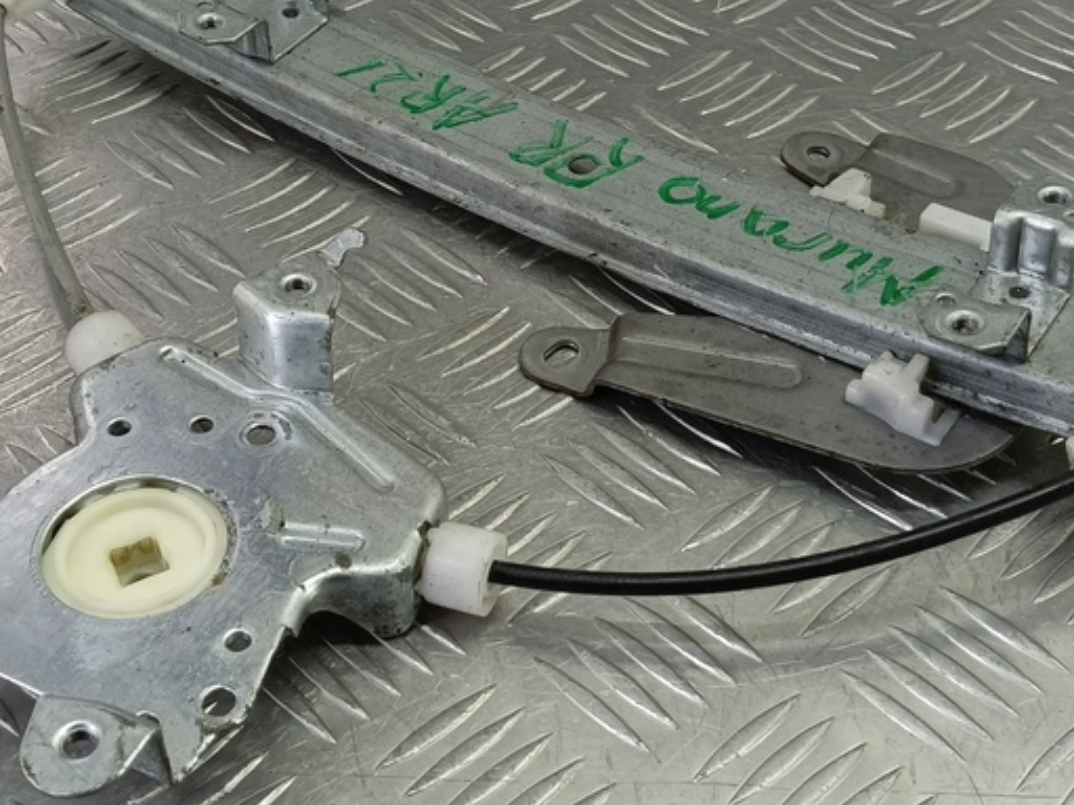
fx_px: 1427
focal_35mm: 46
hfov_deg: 41.2
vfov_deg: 31.5
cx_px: 516
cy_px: 333
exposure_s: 1/50
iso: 105
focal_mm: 4.11
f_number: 1.6
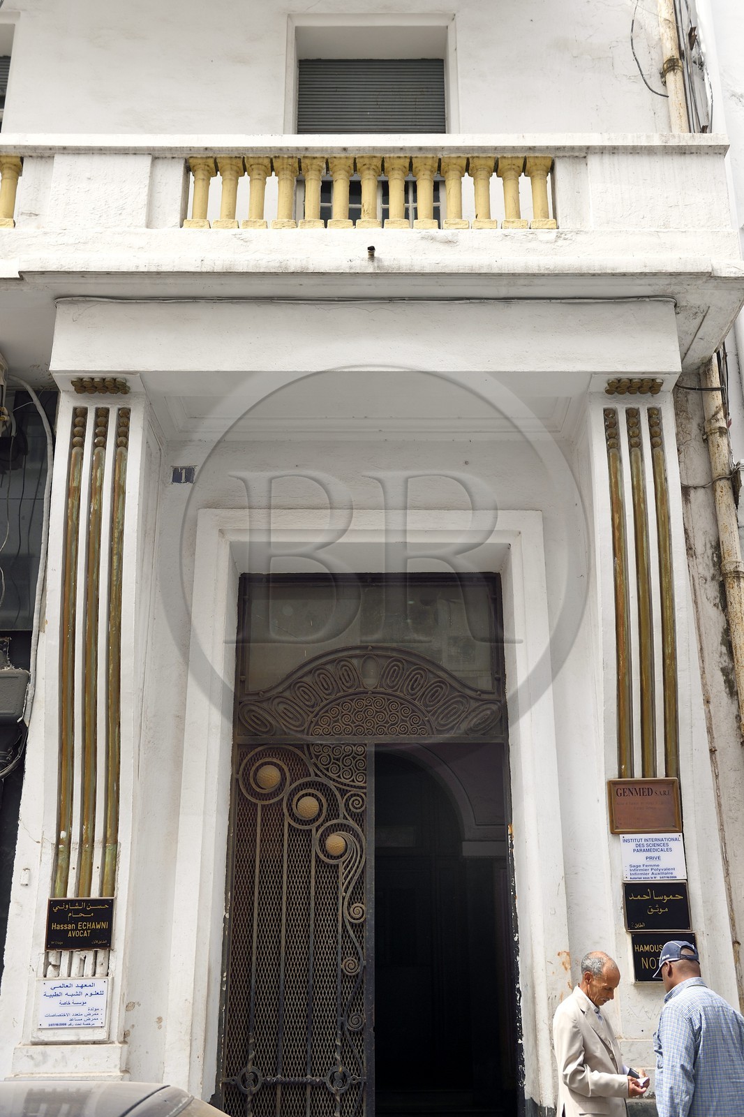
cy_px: 558
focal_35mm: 35
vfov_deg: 54.4
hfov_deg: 37.8
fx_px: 1085
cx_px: 372
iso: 200
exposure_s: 1/320
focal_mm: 35
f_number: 5
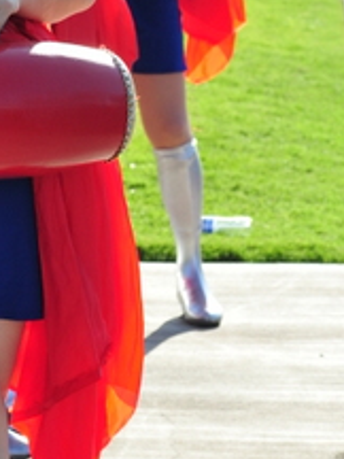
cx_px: -67
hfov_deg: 5.2
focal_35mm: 285
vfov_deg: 6.9
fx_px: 3776
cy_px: -83
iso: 400
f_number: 8
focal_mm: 80
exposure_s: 1/320
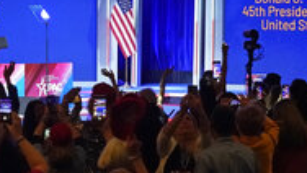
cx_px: -47
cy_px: 86
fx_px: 1629
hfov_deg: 10.6
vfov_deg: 6.1
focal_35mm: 200
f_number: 5
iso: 12800
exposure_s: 1/500
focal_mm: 70
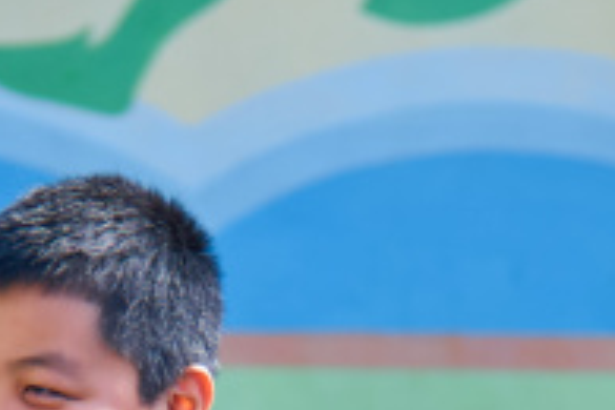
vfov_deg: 2.3
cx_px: 293
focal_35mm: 586
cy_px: 968
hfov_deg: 3.5
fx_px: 10010
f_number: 2.8
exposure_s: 1/640
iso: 100
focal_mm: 95
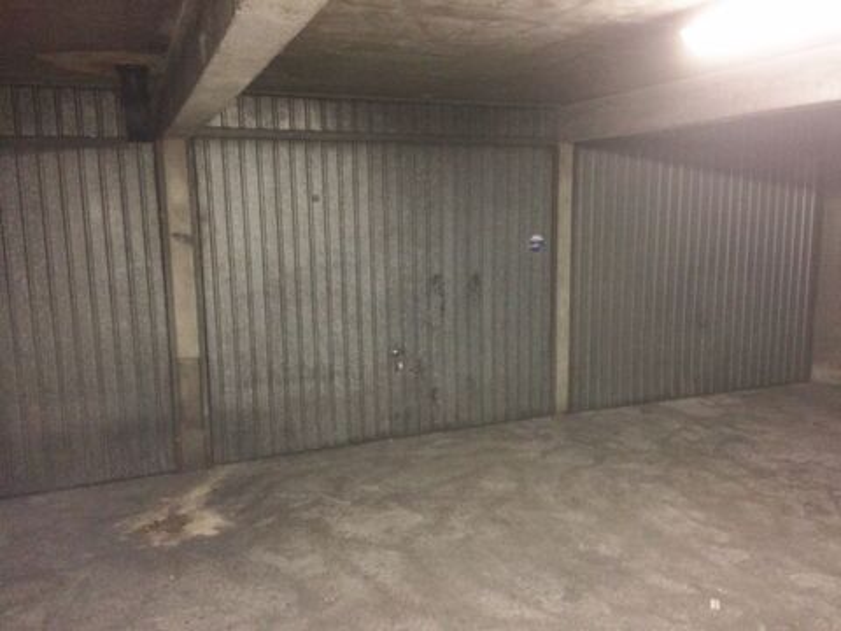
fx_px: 705
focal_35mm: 29
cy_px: 316
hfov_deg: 61.7
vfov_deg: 48.2
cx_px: 420
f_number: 2.2
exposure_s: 1/17
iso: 250
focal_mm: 4.15
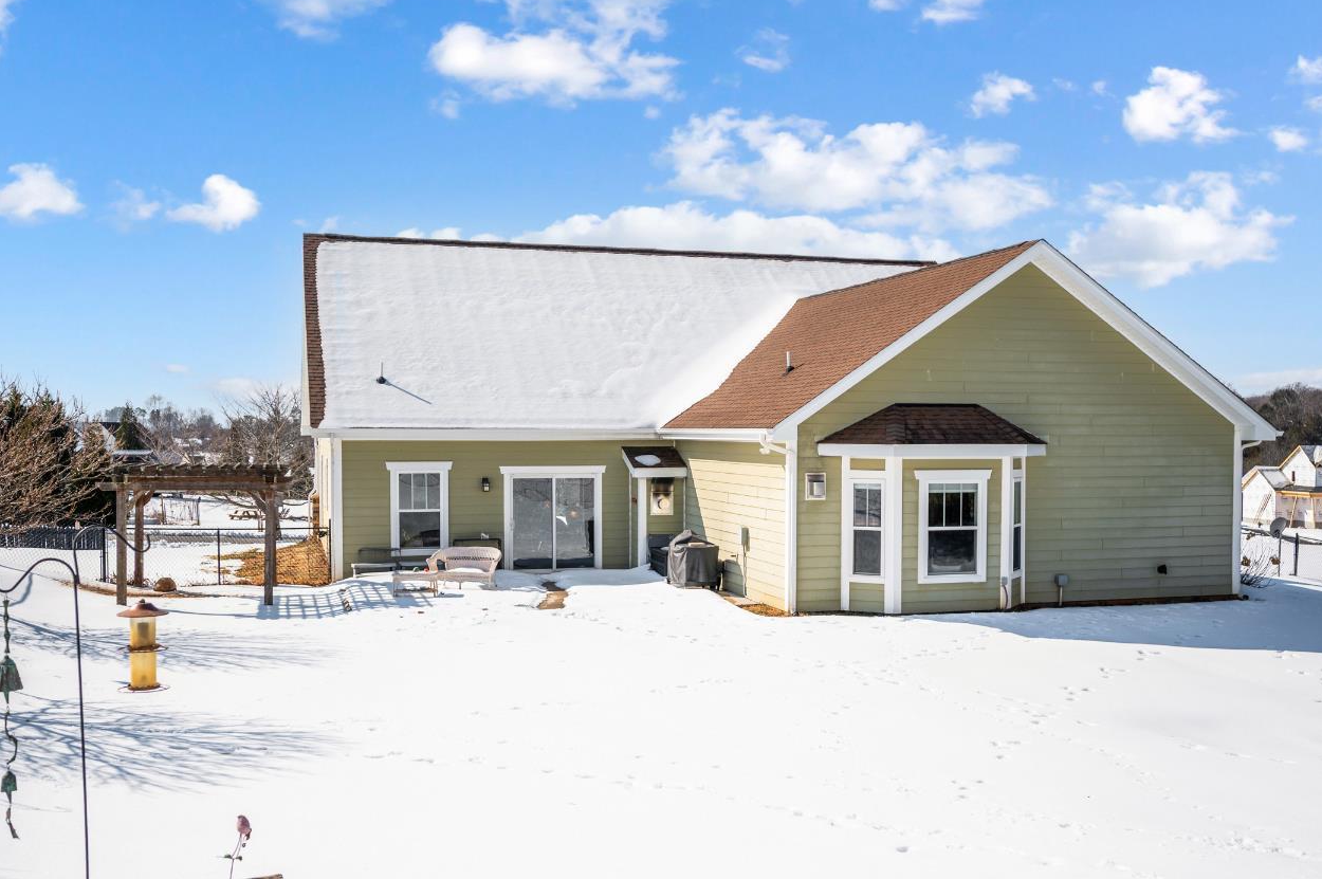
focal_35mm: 36
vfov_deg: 36.8
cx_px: 723
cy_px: 477
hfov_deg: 53.1
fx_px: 1321
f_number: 4
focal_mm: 30
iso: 200
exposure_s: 1/2500
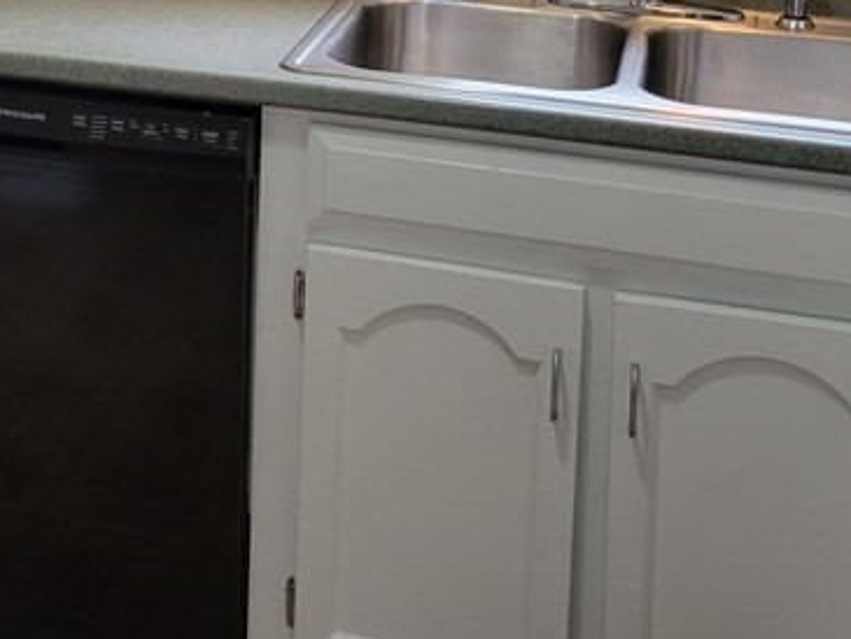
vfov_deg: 18.8
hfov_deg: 25.8
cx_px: 89
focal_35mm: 73
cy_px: -177
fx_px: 1795
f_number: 1.8
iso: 160
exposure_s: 1/119
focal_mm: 5.4
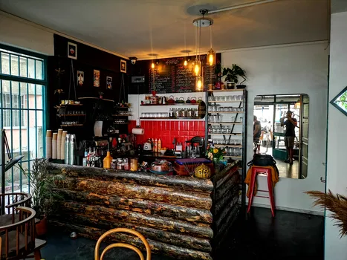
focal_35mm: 27
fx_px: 271
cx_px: 174
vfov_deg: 51.3
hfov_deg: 65.3
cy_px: 130
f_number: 1.8
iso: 200
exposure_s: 4
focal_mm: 3.95
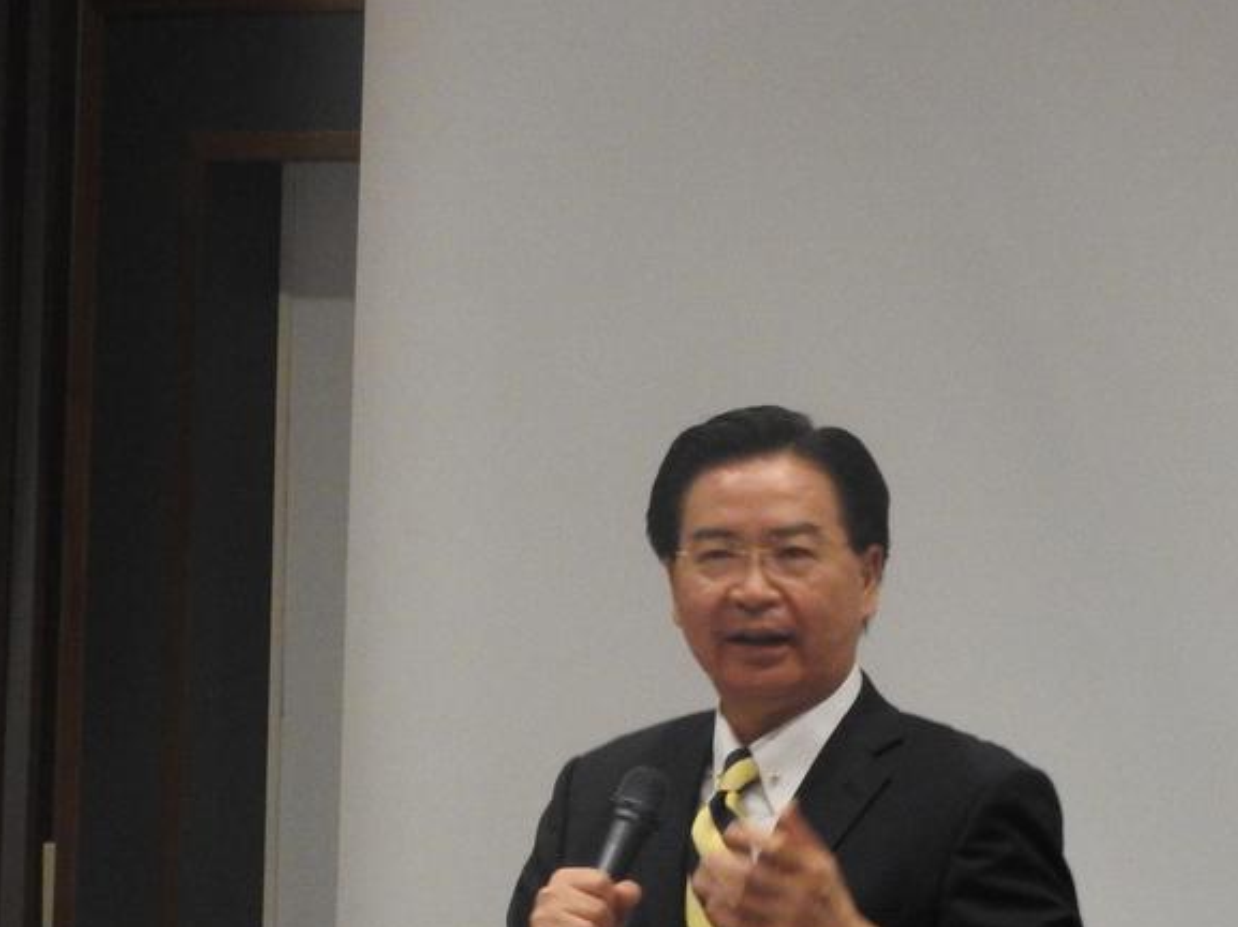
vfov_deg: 5.3
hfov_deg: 7.1
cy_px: 725
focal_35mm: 281
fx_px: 10043
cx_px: 822
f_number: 5.2
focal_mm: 26.9
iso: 800
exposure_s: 1/8
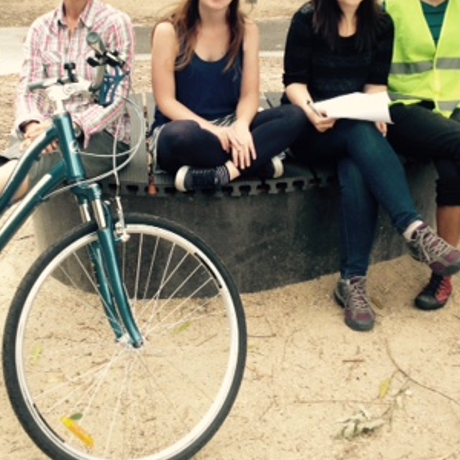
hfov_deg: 26.1
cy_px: 115
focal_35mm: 66
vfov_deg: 25.8
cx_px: 228
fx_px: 992
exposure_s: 1/24
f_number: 2.4
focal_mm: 4.28
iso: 50
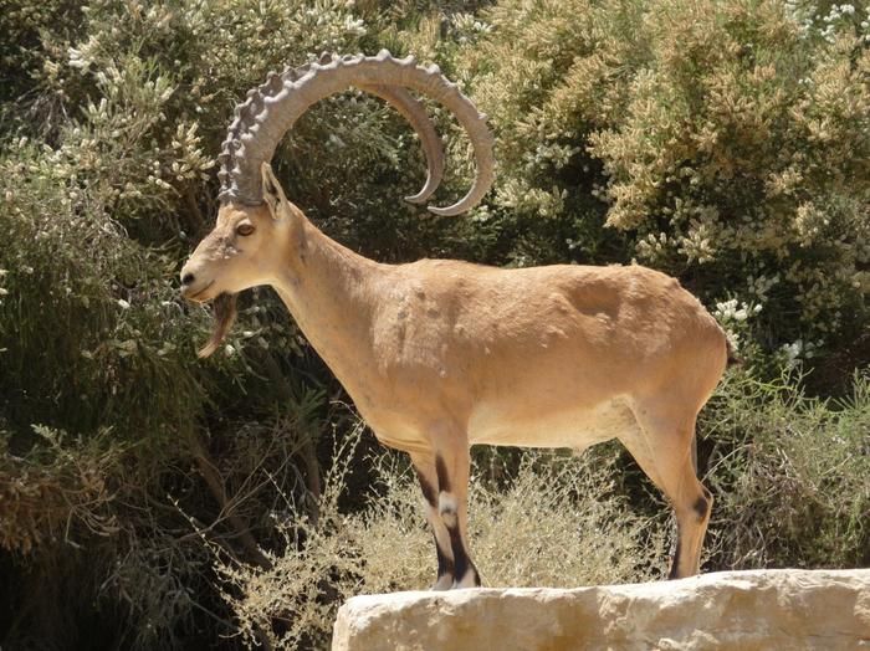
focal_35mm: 189
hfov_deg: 10.5
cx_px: 435
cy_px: 326
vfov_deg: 7.8
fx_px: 4747
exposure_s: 1/400
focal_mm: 32.3
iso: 100
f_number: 4.8
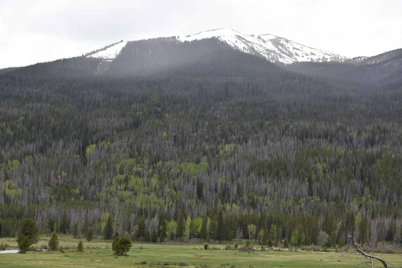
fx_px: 759
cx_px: 201
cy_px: 134
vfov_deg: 20.0
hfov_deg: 29.6
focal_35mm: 68
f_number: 8
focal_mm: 68
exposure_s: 1/250
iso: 100
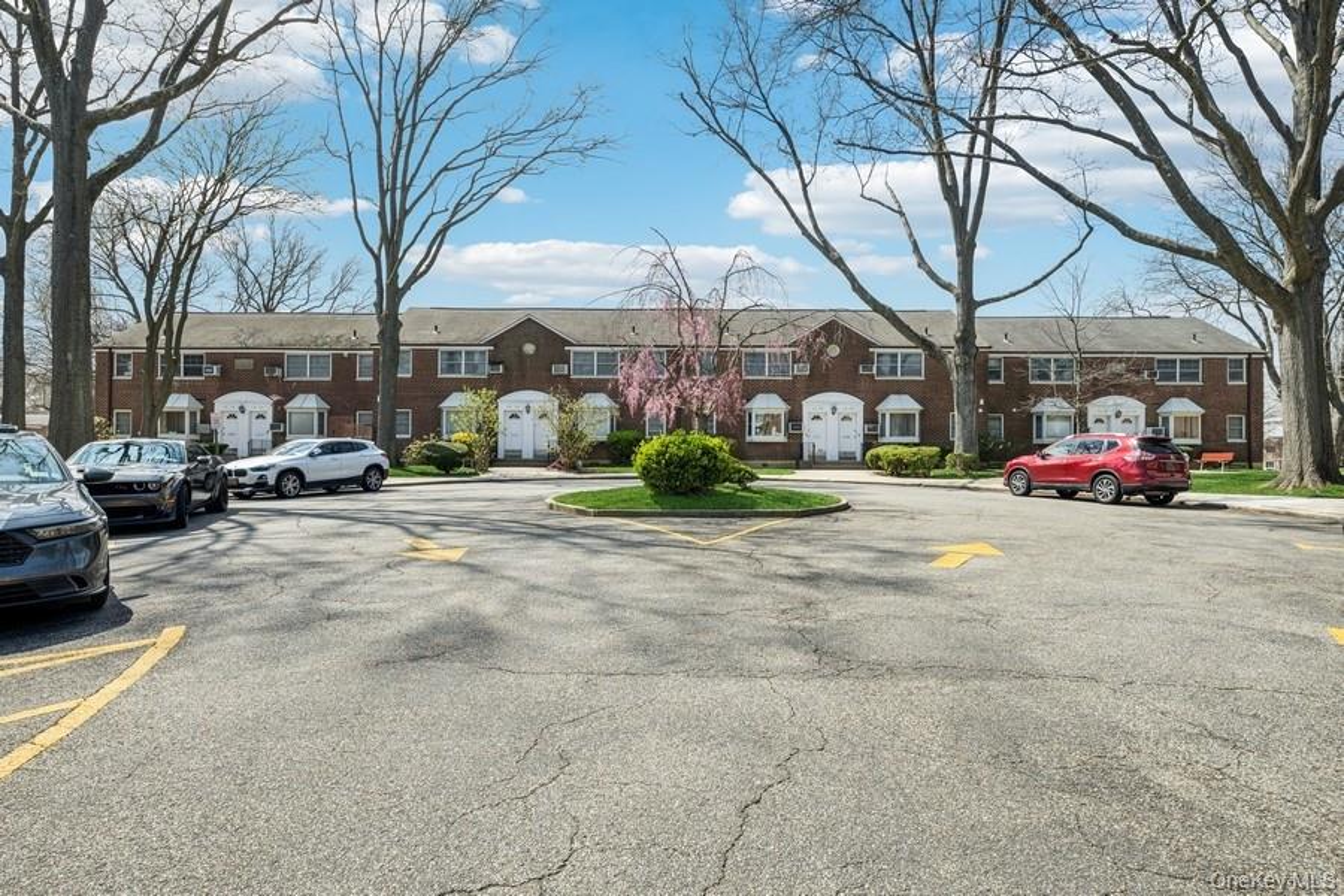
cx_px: 672
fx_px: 691
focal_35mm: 18
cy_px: 448
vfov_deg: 65.9
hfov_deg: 88.4
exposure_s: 1/160
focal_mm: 18.5
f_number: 11
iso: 100
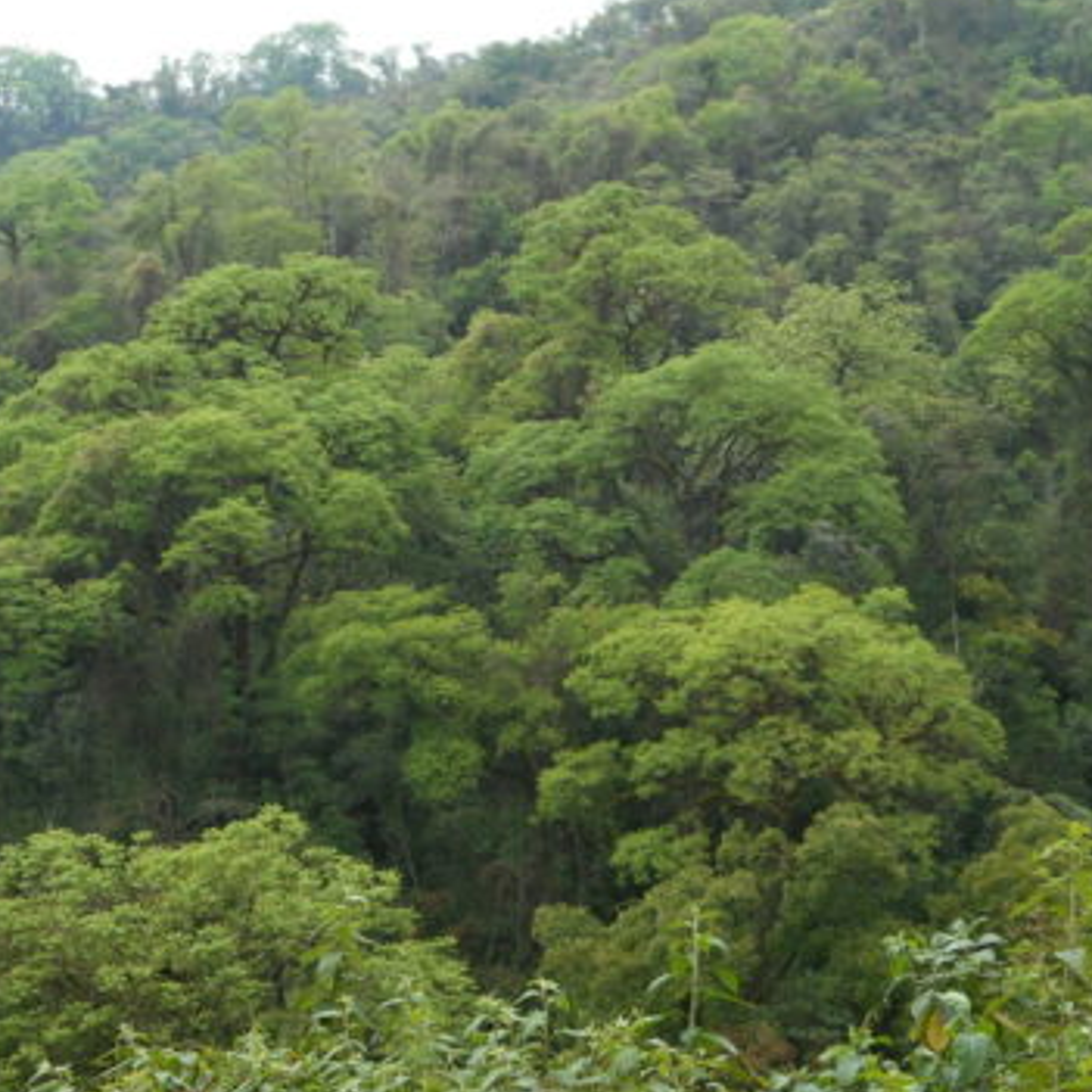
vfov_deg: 32.2
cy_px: 487
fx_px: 1892
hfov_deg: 32.1
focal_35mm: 53
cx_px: 653
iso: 80
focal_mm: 6.9
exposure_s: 1/50
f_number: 4.5
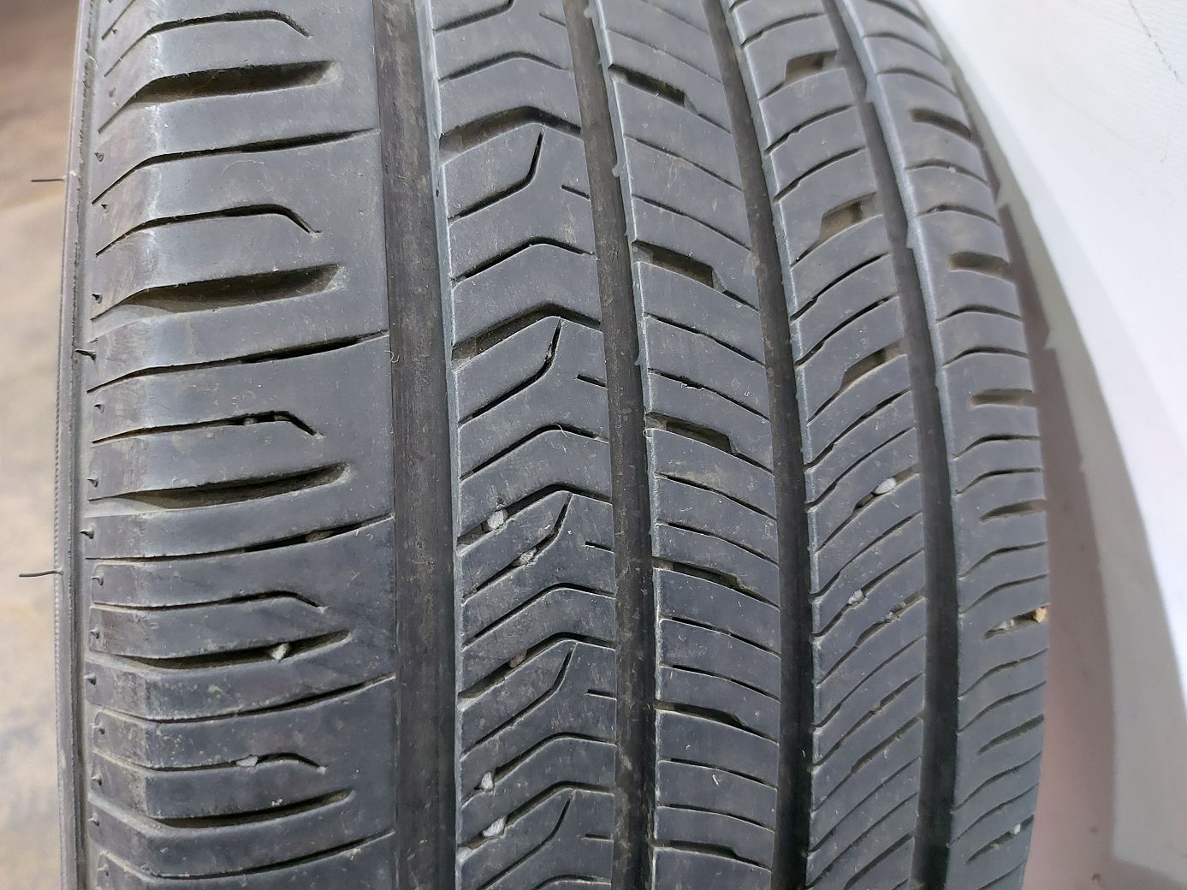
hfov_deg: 71.6
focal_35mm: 24
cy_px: 445
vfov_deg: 56.8
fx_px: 823
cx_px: 594
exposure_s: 1/25
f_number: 1.8
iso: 400
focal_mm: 5.23
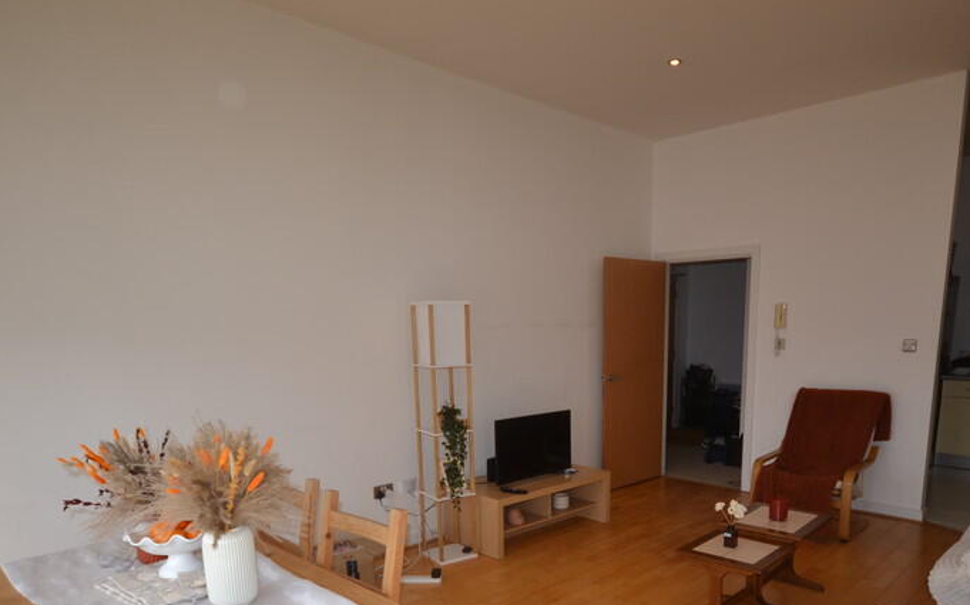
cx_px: 544
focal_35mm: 23
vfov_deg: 50.9
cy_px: 449
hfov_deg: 76.9
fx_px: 608
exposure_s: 1/125
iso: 140
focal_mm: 10
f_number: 4
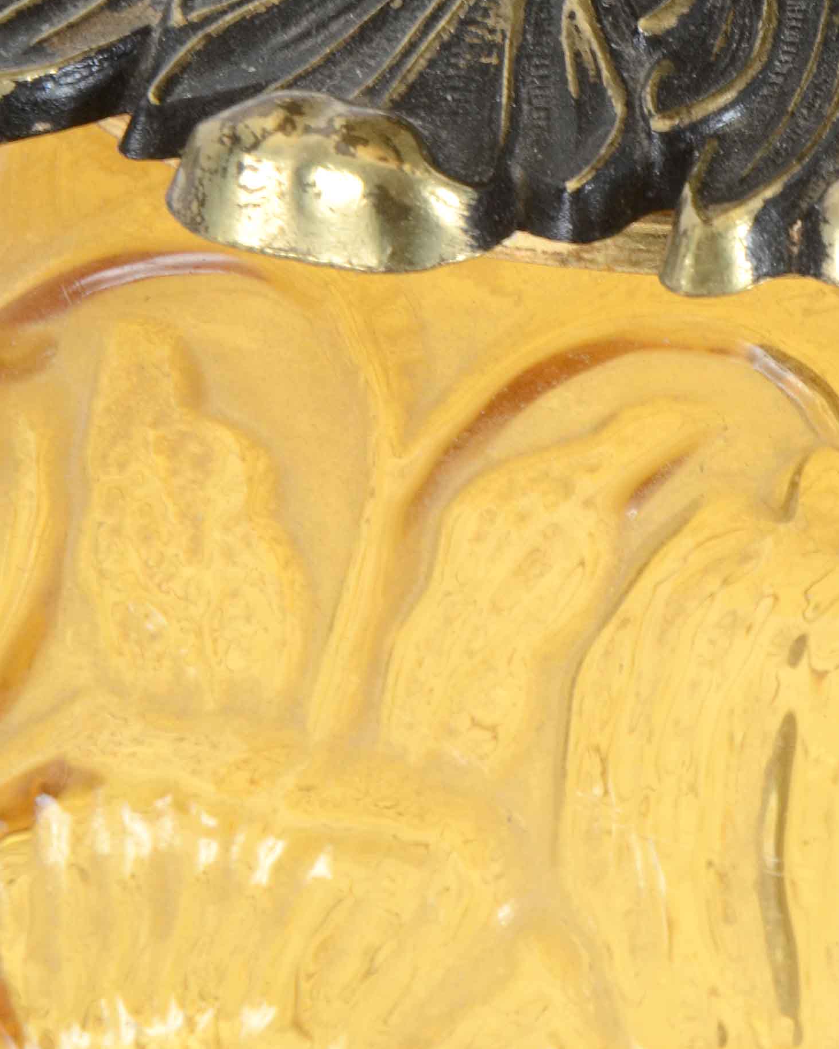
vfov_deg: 4.9
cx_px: 1379
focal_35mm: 398
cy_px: 539
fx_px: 12362
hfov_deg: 3.9
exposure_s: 1/160
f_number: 13
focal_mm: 105
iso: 400
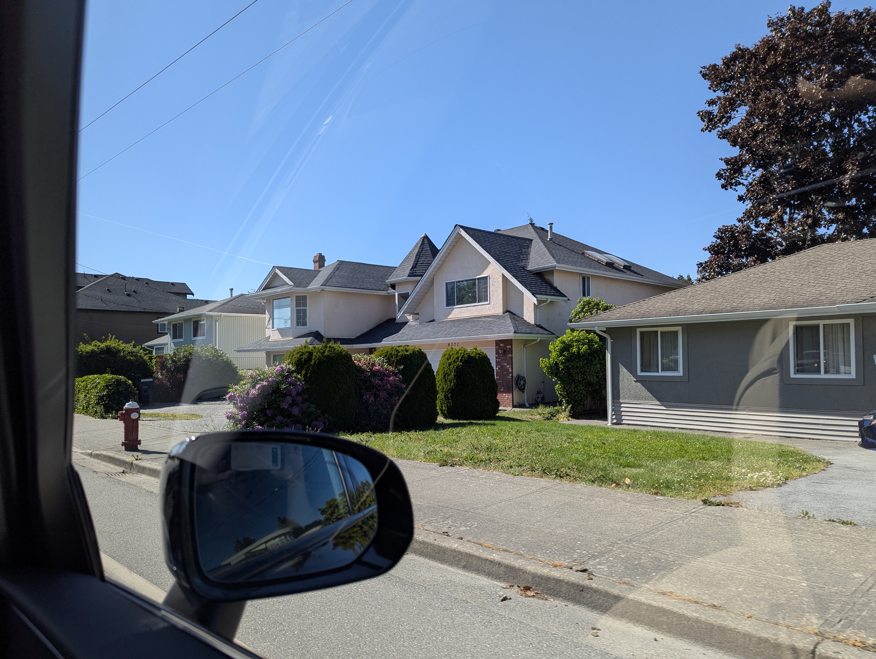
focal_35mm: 24
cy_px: 330
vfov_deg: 56.9
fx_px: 608
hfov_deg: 71.5
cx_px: 438
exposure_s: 1/1258
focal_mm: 6.81
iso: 45
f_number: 1.85
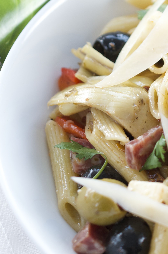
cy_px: 66
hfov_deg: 11.3
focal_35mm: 120
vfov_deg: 17.0
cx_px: 131
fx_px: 844
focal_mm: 40
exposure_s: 1/80
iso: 250
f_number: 3.5
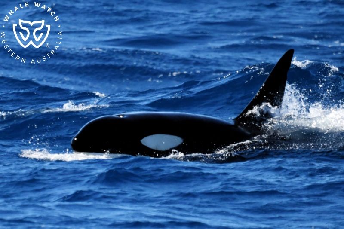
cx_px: 172
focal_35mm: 600
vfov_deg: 2.3
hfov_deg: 3.4
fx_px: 5732
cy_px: 114
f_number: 6.3
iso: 1800
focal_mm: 600
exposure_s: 1/8000
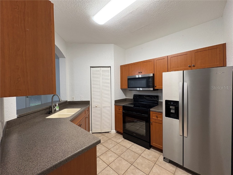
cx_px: 116
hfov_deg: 102.1
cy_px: 88
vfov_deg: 85.7
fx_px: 94
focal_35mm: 14
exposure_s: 1/60
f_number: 2.2
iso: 160
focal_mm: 2.22
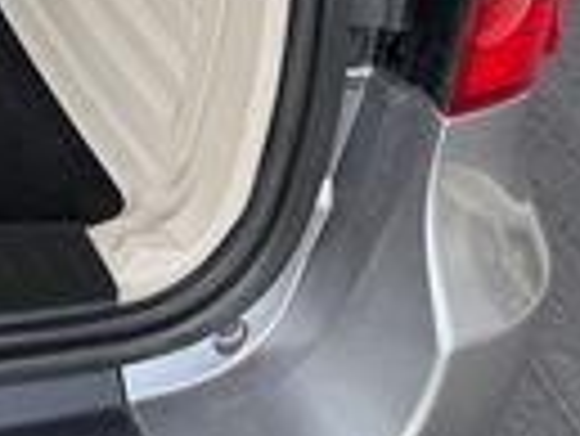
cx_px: -661
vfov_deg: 12.0
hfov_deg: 13.5
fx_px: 1996
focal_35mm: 119
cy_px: -180
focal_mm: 6.76
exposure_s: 1/280
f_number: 1.78
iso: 64
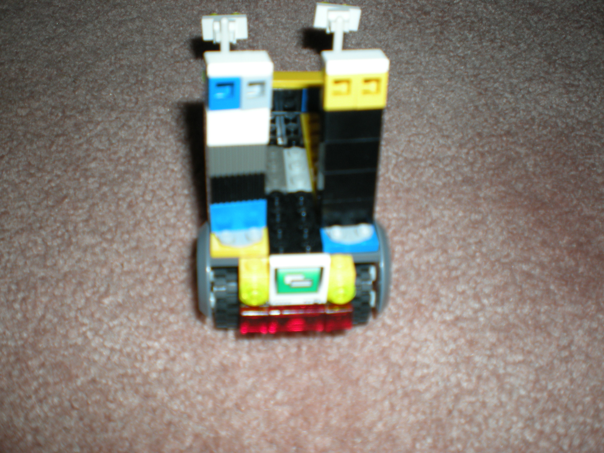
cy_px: 226
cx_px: 302
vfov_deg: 37.7
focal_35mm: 38
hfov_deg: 49.0
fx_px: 663
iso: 64
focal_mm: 6.3
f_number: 3.1
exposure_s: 1/60
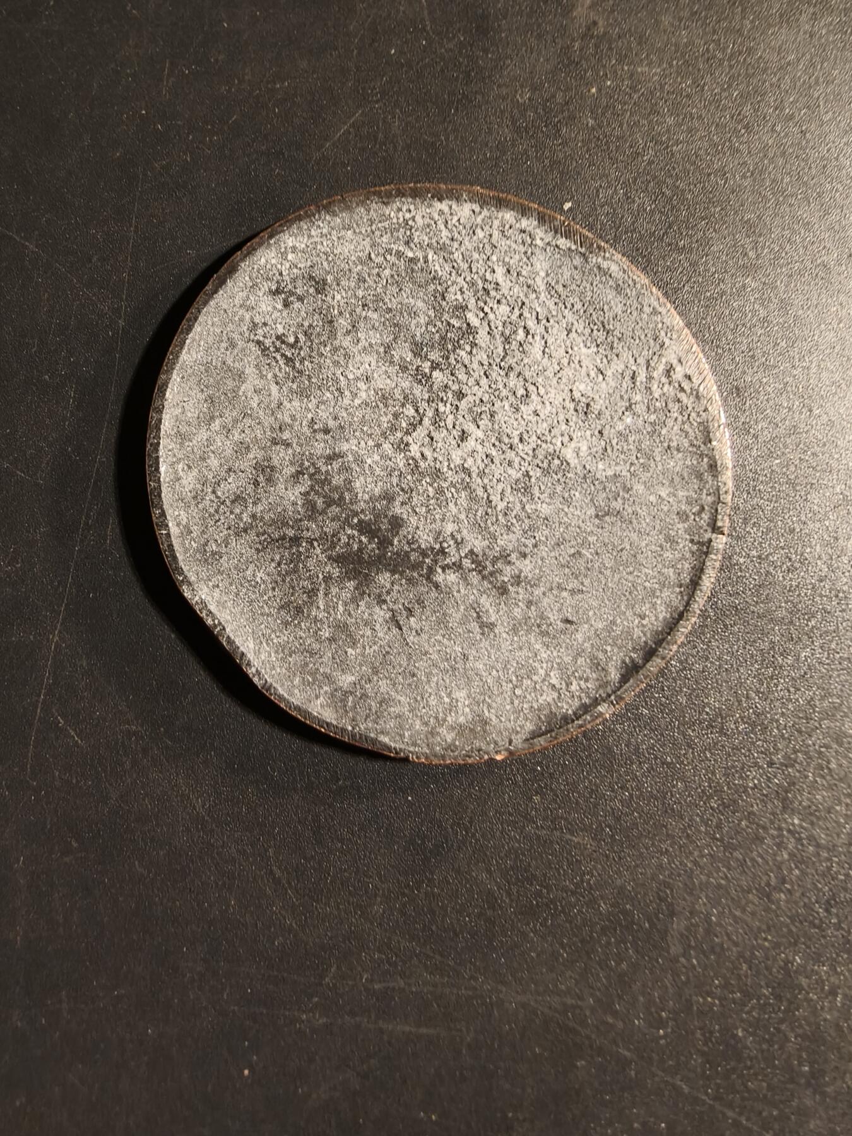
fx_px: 755
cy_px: 568
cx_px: 426
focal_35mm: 23
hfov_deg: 58.9
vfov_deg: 73.9
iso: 250
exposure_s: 1/100
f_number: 2
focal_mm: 2.32
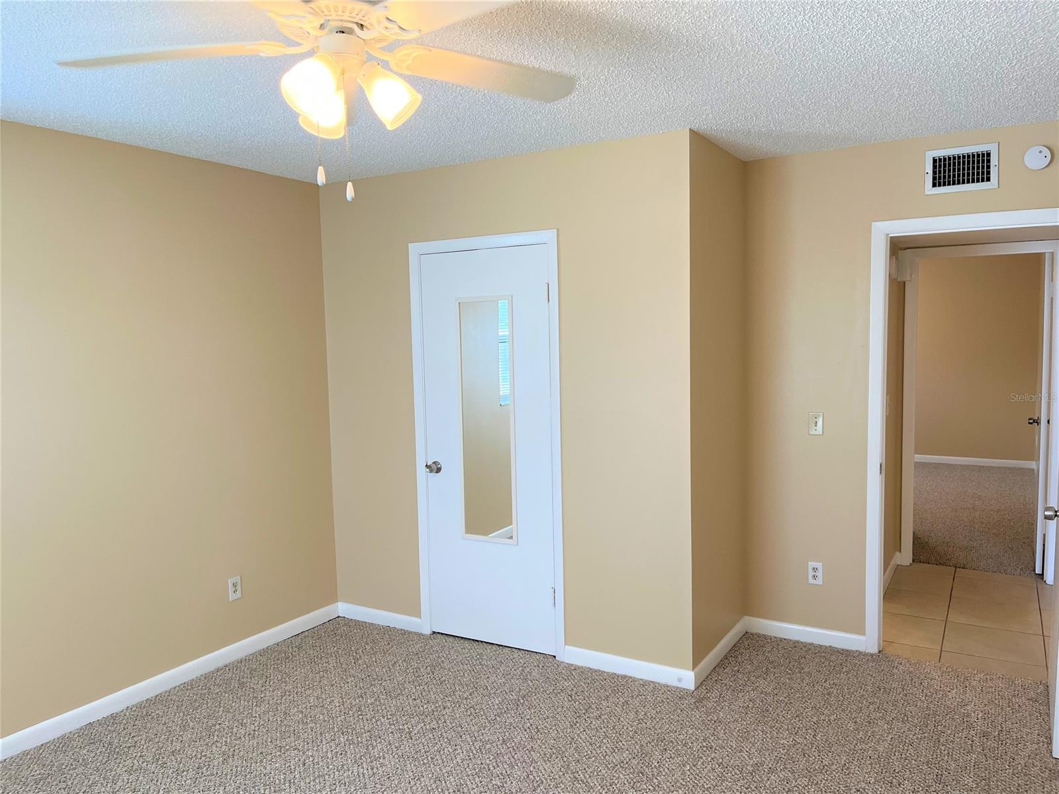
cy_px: 397
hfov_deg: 67.3
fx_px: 795
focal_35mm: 26
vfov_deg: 53.1
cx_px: 530
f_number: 1.6
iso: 100
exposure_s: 1/120
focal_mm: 5.1
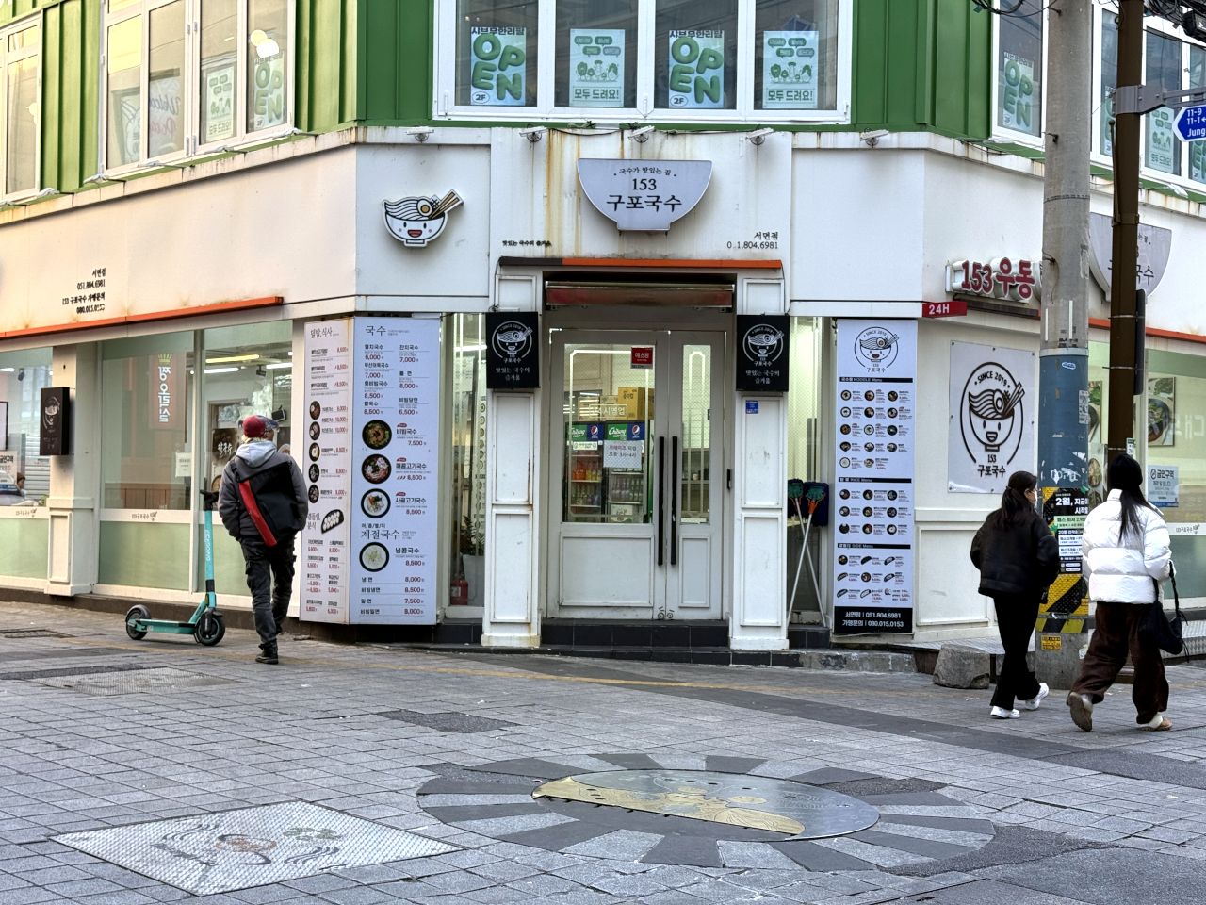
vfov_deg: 30.3
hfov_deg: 39.7
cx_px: 603
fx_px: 1672
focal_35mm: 48
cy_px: 452
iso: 50
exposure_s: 1/173
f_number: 1.78
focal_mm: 6.76
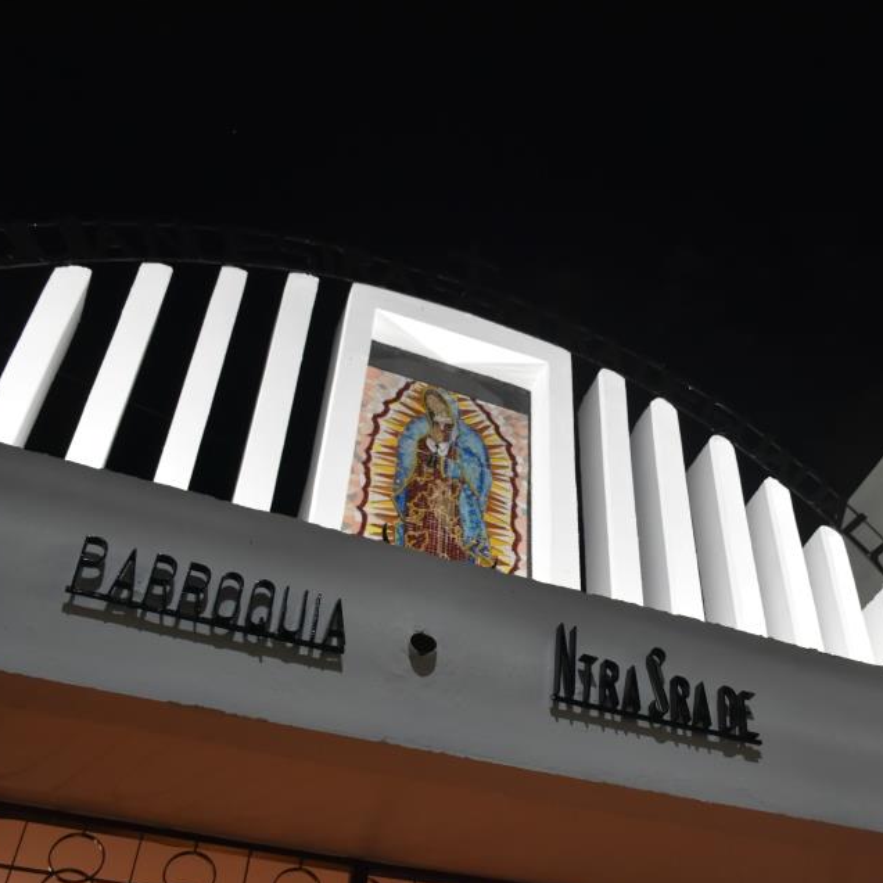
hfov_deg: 39.7
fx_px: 1183
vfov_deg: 40.9
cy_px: 419
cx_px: 670
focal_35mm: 41
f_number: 3.5
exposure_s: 1/20
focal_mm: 20
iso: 1250
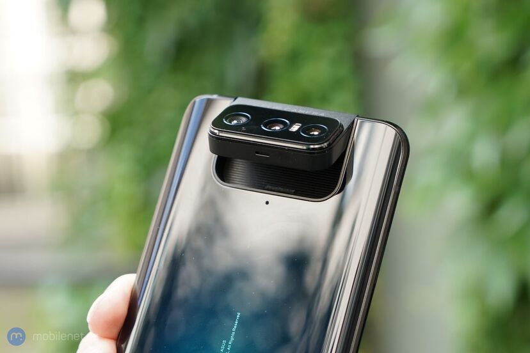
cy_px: 176
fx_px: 721
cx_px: 265
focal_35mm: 49
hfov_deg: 40.3
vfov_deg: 27.5
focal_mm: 49
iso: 250
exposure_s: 1/200
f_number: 4
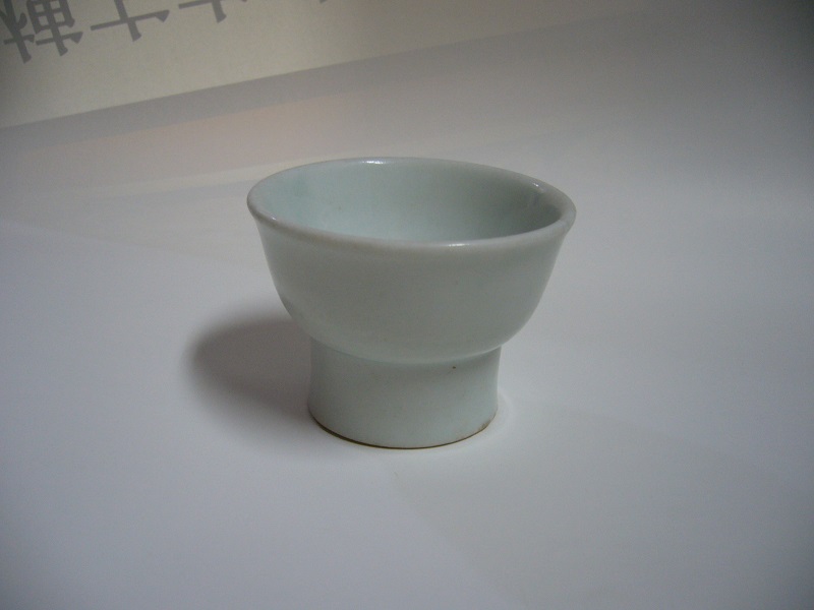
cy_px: 305
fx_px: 823
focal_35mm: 35
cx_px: 407
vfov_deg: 40.7
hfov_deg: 52.6
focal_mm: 5.8
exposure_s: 1/15
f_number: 2.8
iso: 125
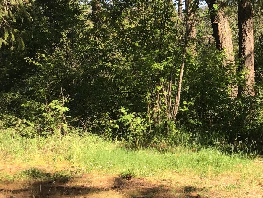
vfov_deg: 17.9
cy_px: 64
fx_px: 623
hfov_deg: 23.0
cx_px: 257
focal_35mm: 82
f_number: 2.4
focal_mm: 3.3
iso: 25
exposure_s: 1/341
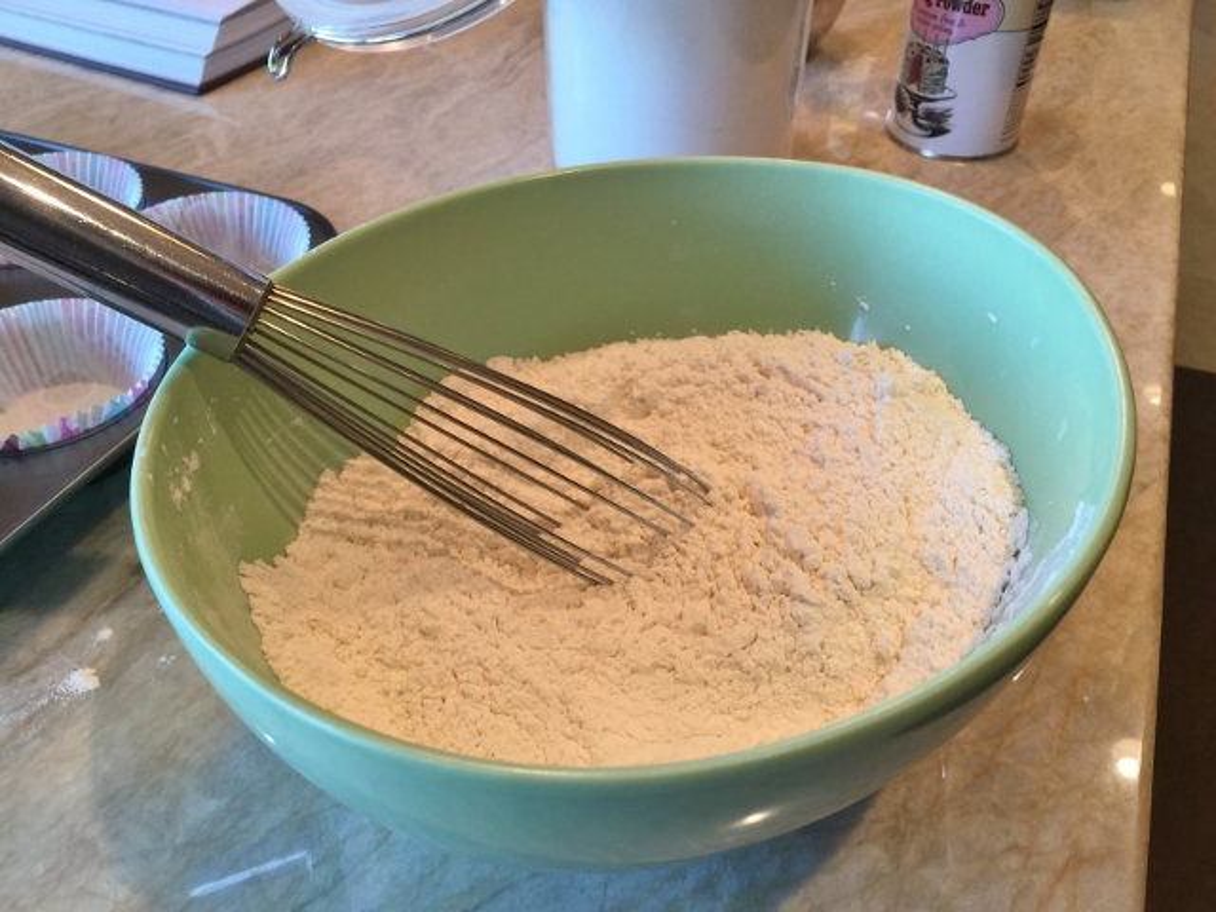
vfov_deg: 48.2
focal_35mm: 29
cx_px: 608
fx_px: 1019
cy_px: 456
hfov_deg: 61.7
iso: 40
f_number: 2.2
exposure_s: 1/30
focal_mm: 4.15
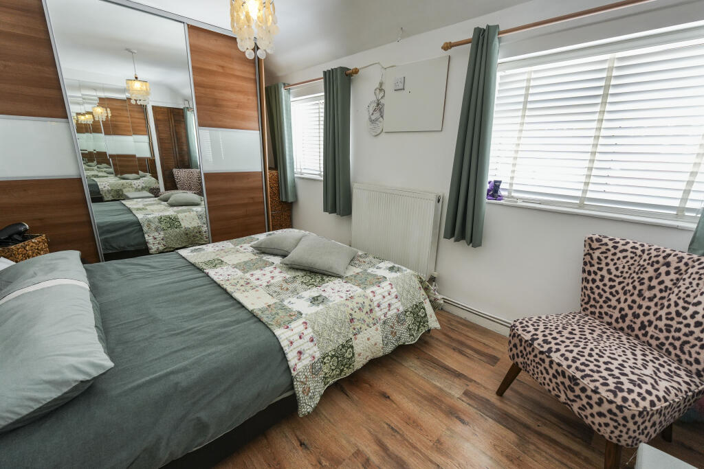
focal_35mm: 15
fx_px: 293
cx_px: 352
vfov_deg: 77.3
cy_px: 234
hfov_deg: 100.4
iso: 400
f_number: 4
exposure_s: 1/60
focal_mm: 10
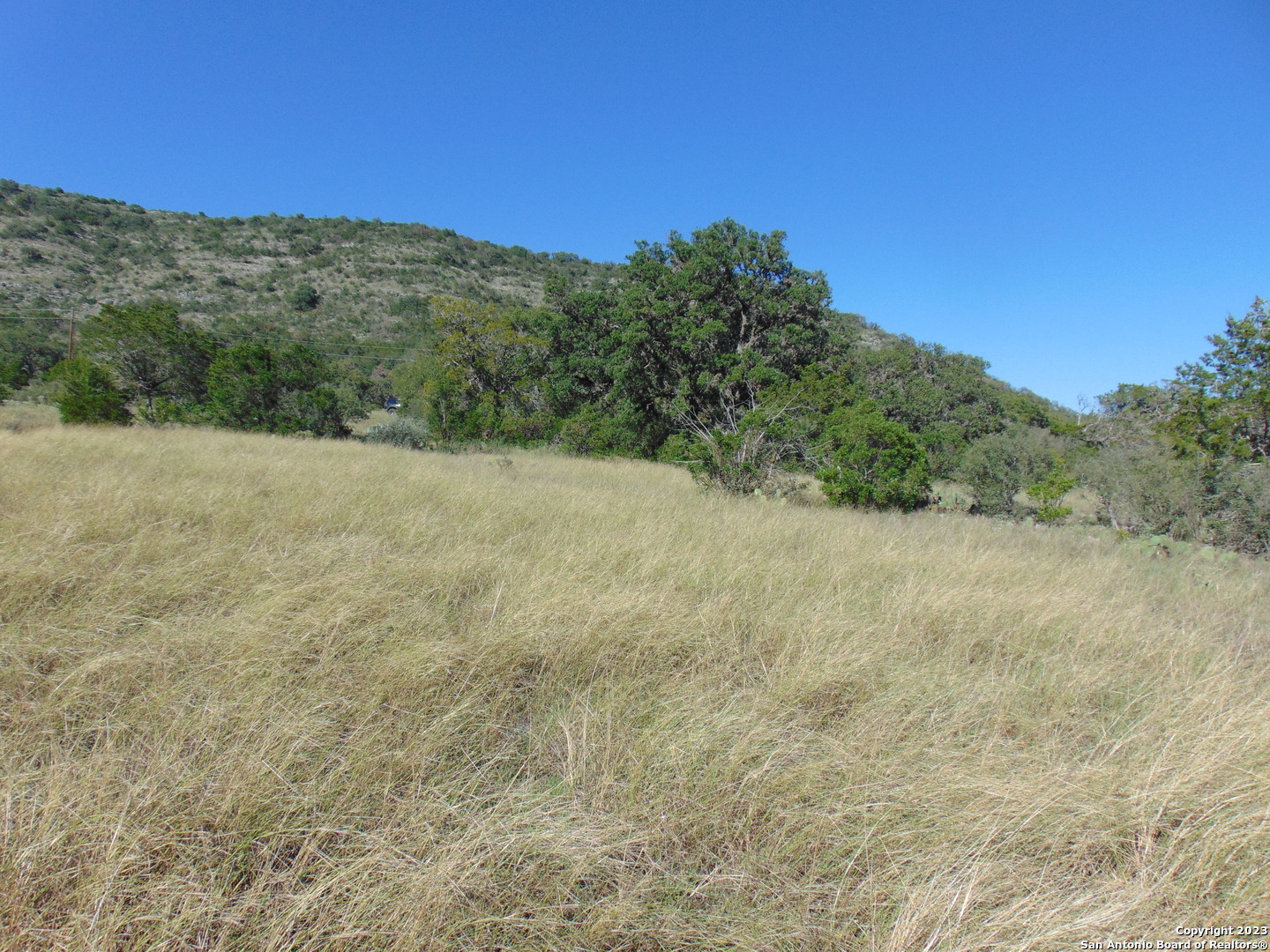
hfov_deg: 69.4
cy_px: 476
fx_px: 917
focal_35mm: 25
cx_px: 635
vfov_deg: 54.9
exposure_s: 1/250
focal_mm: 4.5
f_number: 7.7
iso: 80
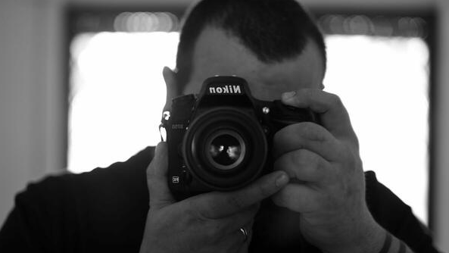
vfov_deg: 22.6
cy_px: 139
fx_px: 631
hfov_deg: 39.2
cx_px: 223
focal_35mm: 53
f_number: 2
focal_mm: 50
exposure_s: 1/60
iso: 200
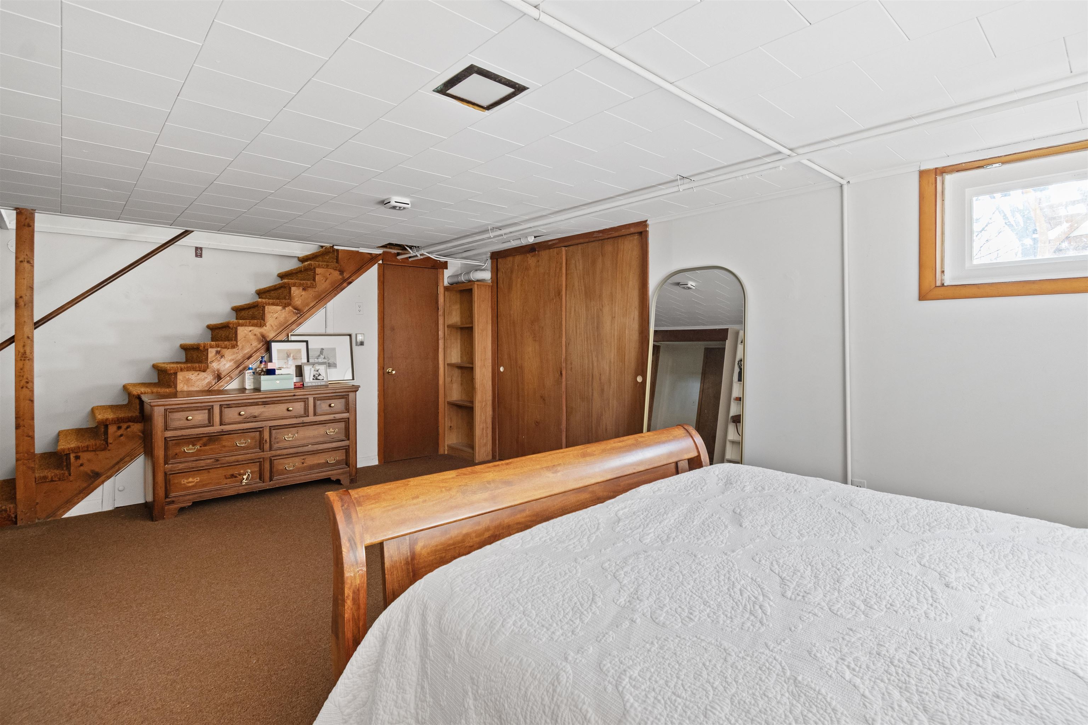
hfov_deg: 96.7
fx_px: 484
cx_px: 544
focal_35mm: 16
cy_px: 362
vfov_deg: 73.7
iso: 800
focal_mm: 11
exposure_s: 1/2.5
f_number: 7.1
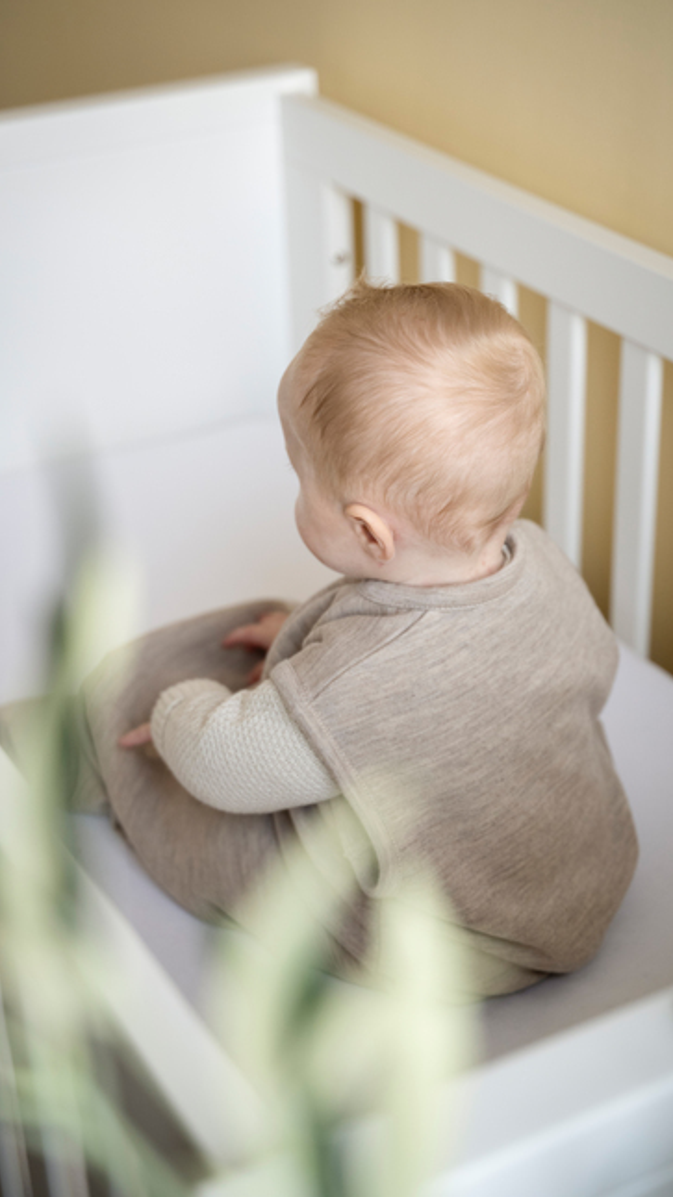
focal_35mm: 58
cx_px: 342
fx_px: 1841
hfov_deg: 20.7
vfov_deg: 36.0
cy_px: 598
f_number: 2.8
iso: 800
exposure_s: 1/160
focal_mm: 55
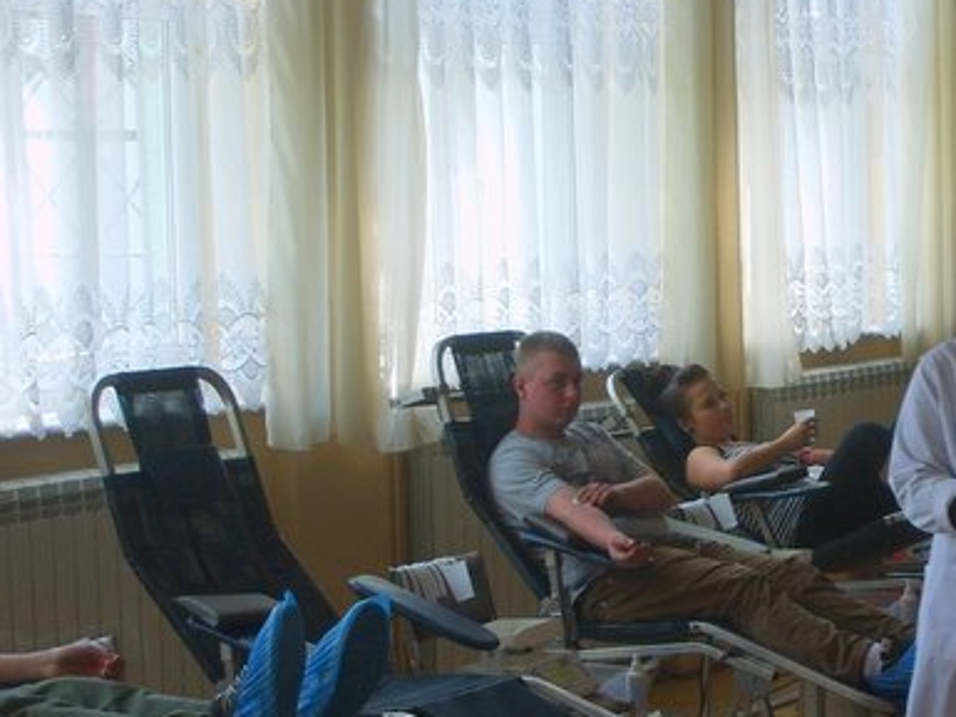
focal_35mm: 103
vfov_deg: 14.3
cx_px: 787
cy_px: 491
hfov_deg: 18.9
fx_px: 2845
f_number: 3.6
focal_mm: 10.3
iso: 50
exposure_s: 1/60
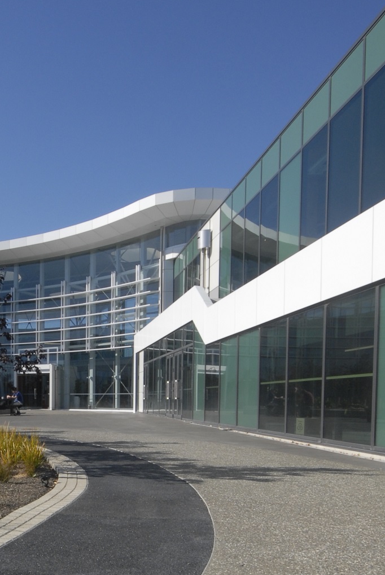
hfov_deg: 35.0
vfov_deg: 52.5
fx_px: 560
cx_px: 16
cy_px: 417
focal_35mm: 35
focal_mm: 10
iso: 200
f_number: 14
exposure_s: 1/160
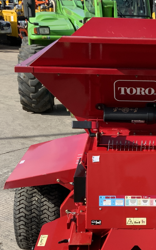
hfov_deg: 19.0
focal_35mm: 67
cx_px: 150
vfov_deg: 30.4
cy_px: 169
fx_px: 456
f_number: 1.8
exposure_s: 1/1221
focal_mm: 3
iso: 16
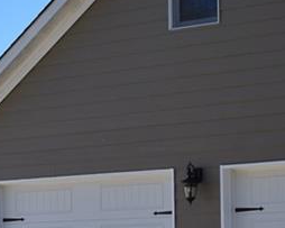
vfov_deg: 9.1
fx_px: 1433
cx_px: 183
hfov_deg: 11.3
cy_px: 153
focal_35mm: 170
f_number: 9
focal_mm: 30
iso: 200
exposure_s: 1/320
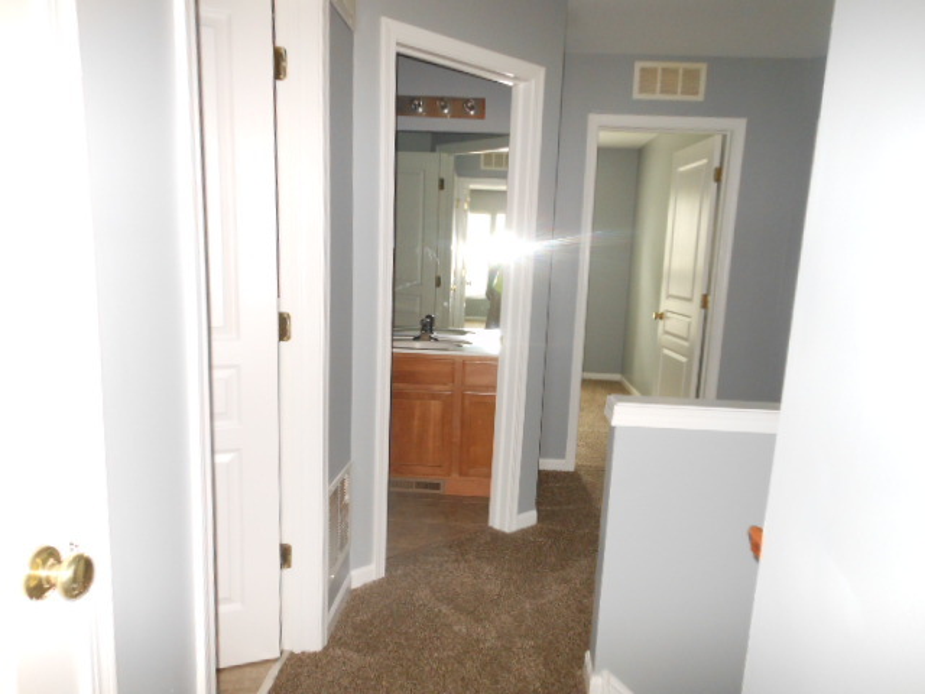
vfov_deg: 54.9
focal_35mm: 25
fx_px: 668
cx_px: 462
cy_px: 347
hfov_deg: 69.4
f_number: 3.2
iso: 250
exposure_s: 1/25
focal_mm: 4.5
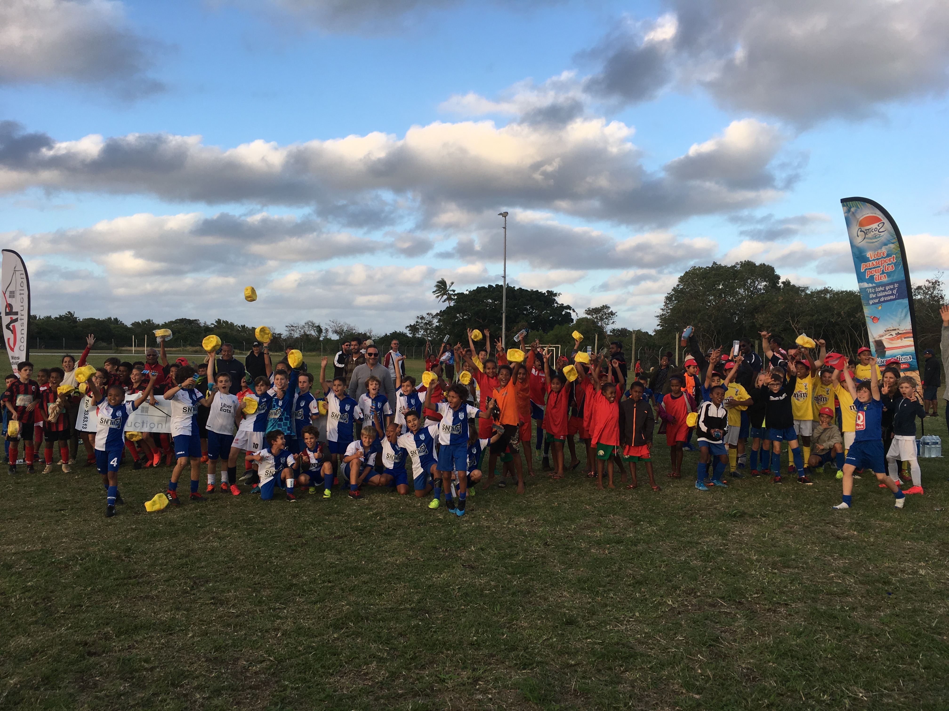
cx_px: 474
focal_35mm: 29
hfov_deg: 61.7
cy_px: 356
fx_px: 795
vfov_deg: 48.2
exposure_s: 1/403
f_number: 2.2
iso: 25
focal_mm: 4.15
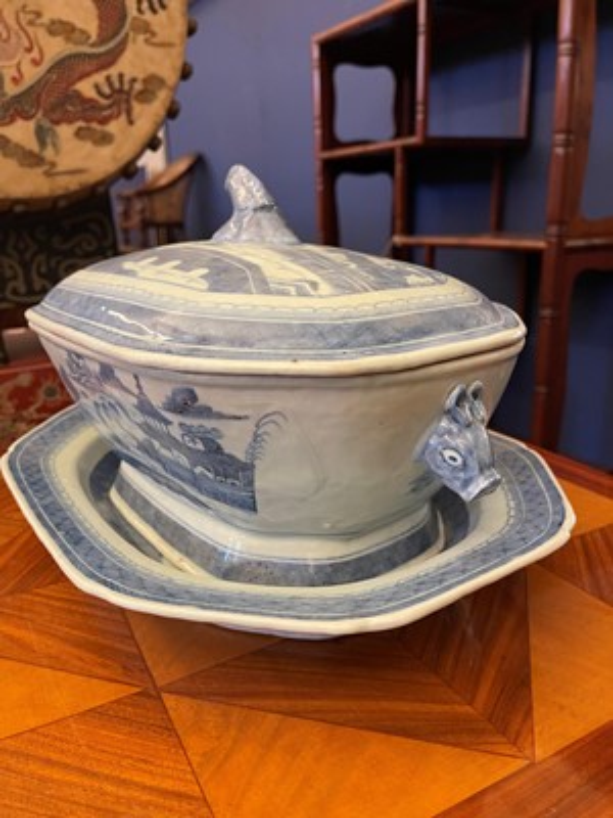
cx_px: 306
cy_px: 409
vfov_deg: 69.4
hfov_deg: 54.9
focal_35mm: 25
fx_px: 590
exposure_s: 1/50
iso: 250
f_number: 1.6
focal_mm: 5.1
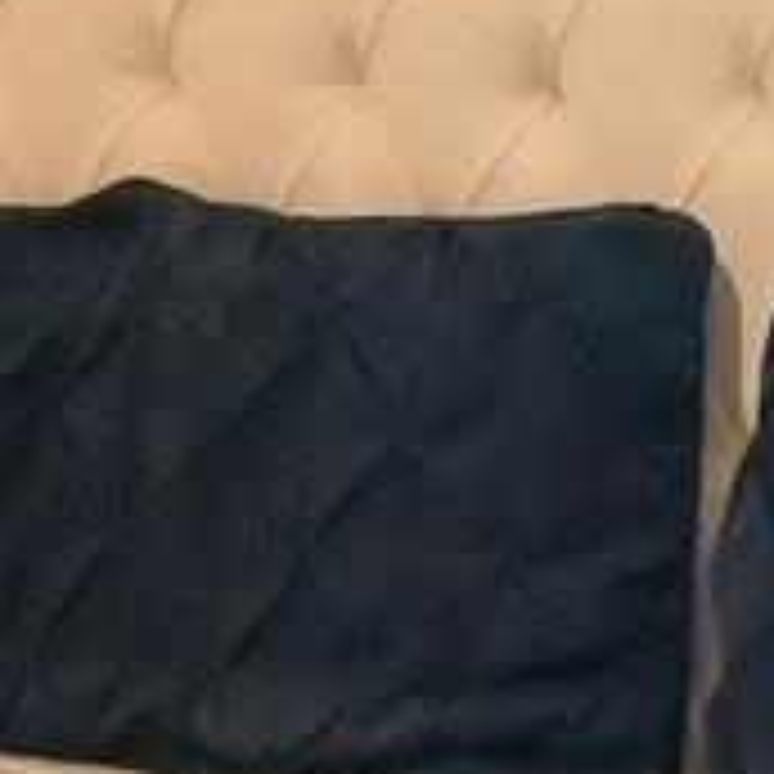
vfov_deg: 7.9
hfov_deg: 8.2
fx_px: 5414
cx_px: 207
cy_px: 1418
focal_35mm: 214
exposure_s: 1/24
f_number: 1.8
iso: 320
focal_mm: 3.98
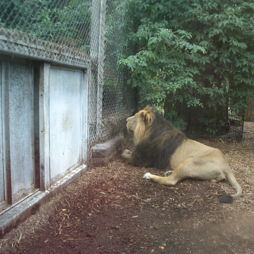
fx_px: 349
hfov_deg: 40.0
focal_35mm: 42
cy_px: 127
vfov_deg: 40.0
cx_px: 138
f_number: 2.6
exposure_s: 1/100
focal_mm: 5.8
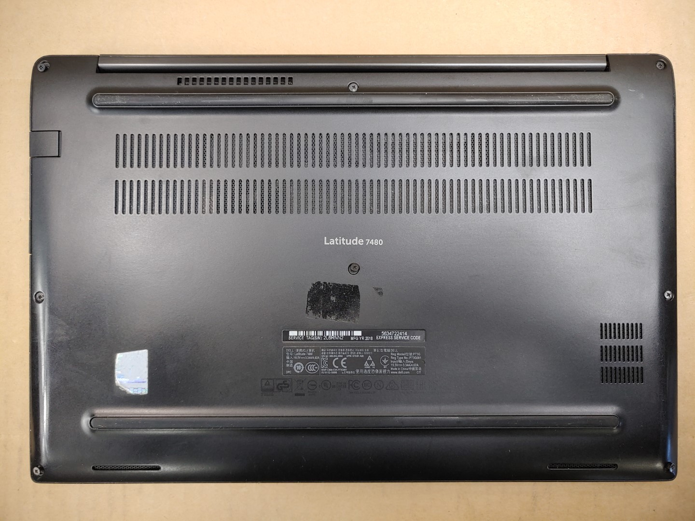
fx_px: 522
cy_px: 260
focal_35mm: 26
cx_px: 348
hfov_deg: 67.3
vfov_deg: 53.1
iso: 50
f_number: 1.8
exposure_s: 1/60
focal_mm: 4.36
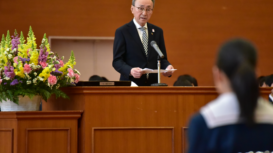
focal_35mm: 359
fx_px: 2599
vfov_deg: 3.4
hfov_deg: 6.0
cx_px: 145
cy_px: 62
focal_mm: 300
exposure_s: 1/320
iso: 10000
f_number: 5.6
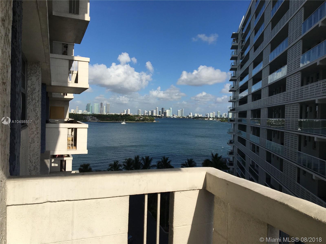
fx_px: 273
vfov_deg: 48.2
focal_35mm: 29
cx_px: 163
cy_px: 122
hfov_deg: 61.7
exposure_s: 1/3663
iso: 25
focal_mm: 4.15
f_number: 2.2
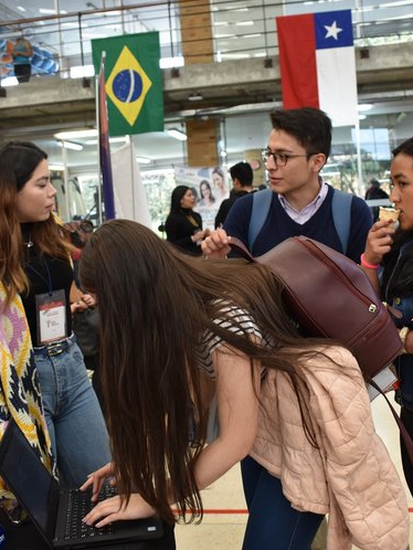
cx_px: 205
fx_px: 699
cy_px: 274
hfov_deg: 32.9
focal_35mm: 44
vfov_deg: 42.9
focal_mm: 20
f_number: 5
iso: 800
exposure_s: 1/100
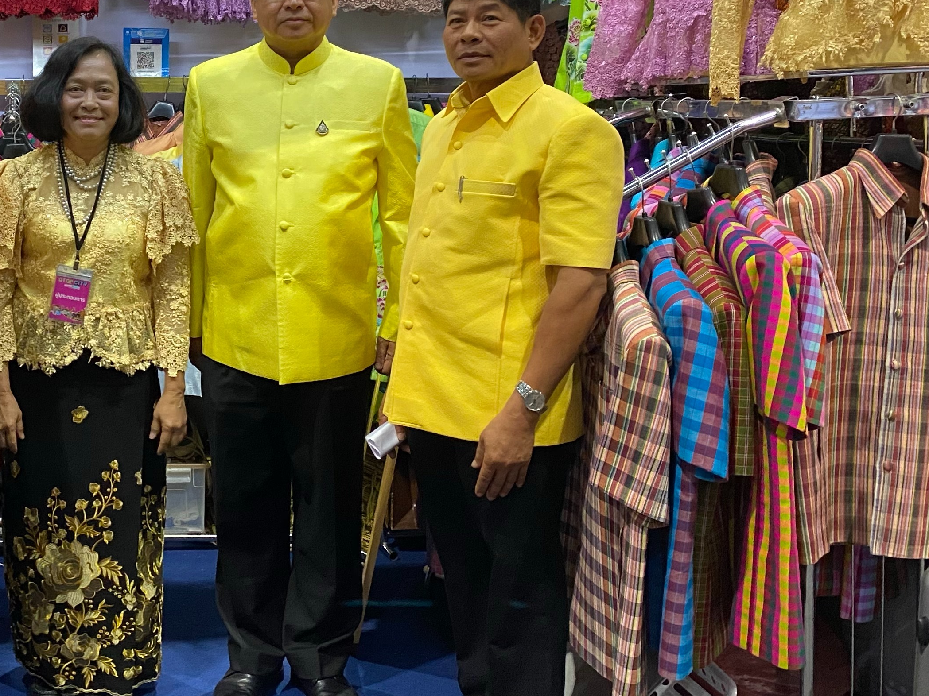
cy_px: 189
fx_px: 1342
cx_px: 139
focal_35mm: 50
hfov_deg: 36.4
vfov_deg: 28.7
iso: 250
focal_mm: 4.25
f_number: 1.8
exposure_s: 1/50
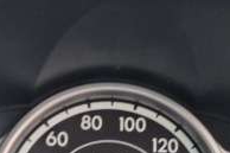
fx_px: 657
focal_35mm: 103
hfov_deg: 19.8
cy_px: 136
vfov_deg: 13.2
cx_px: 72
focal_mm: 5.23
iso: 50
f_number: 1.8
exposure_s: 1/100
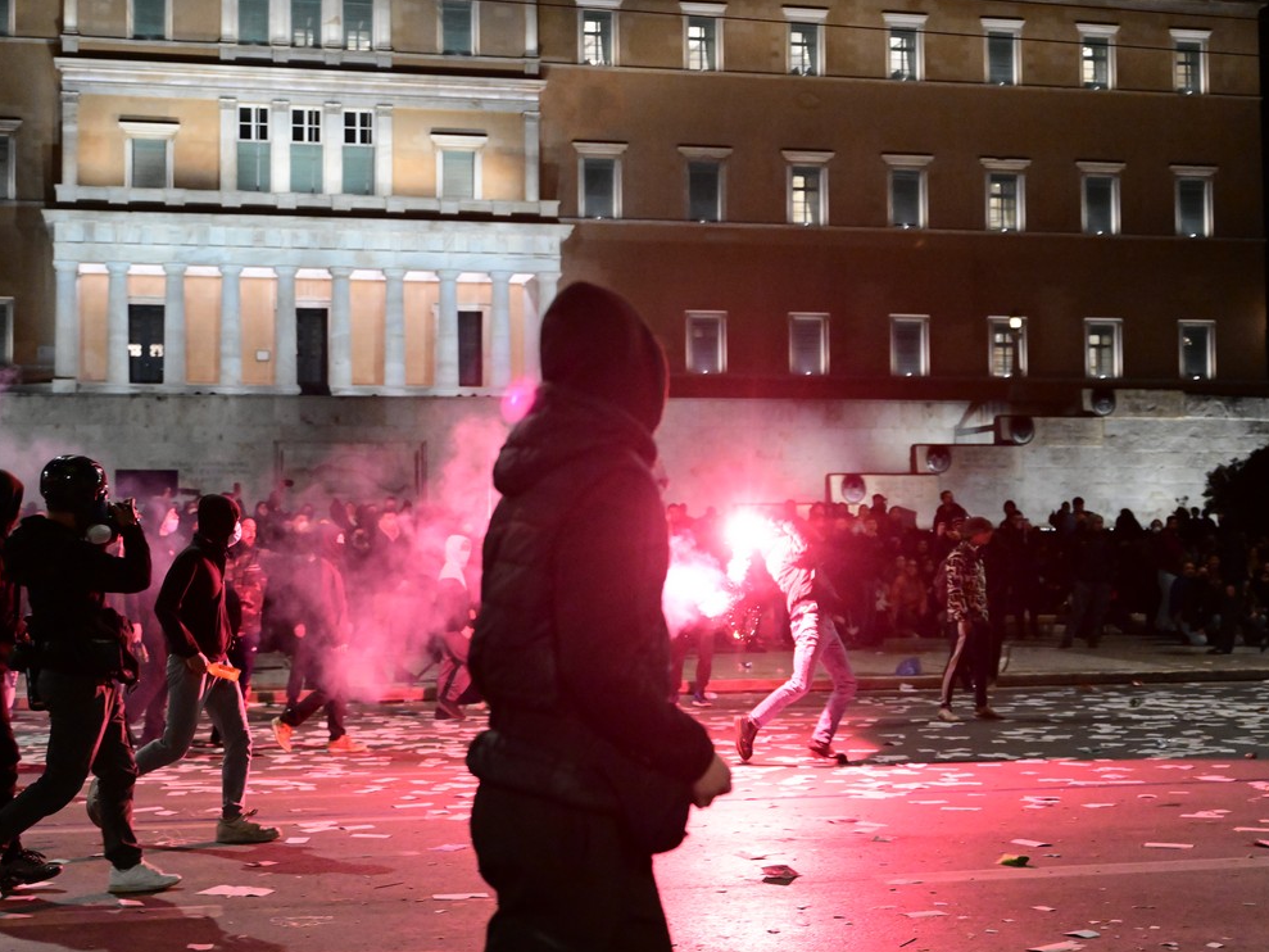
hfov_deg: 34.3
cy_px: 446
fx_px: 2053
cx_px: 618
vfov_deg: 26.1
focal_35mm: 56
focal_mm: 48
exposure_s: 1/320
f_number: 3.2
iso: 10000
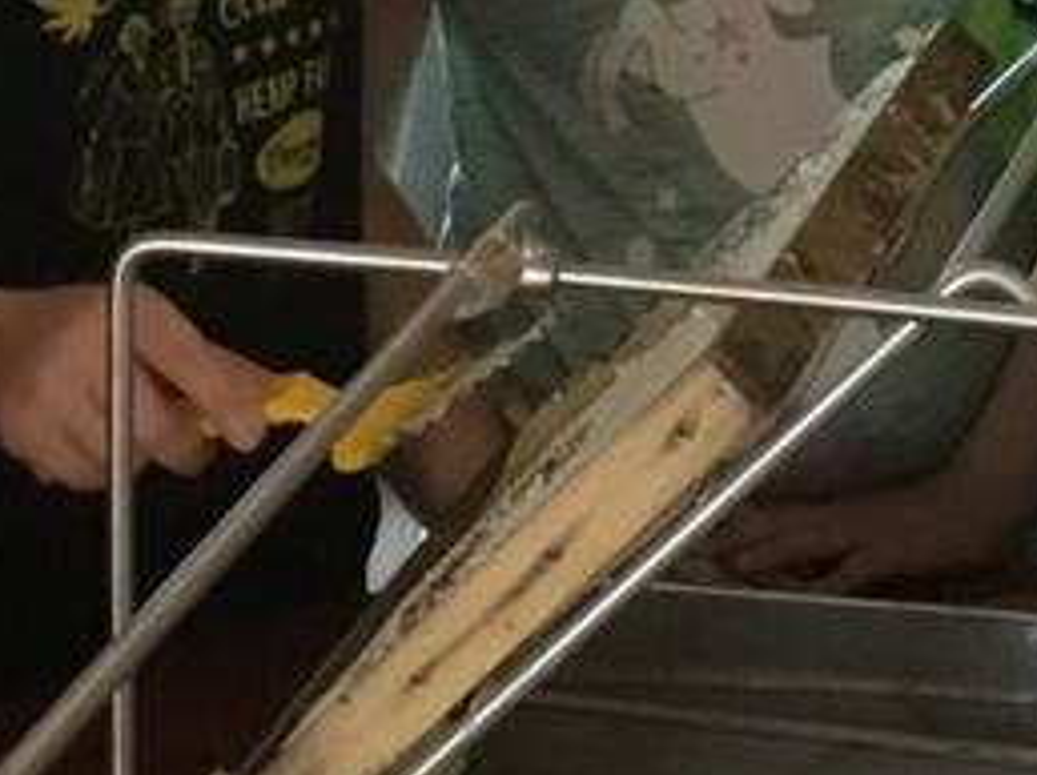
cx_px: 281
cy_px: 80
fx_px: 4819
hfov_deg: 12.3
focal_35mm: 161
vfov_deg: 9.2
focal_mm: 3.3
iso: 200
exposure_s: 1/33
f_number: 2.4
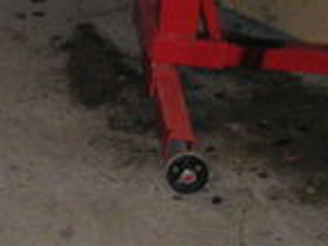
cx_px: -189
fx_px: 1563
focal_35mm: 165
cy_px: 339
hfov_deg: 11.4
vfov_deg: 8.8
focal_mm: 5.7
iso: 160
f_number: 2.8
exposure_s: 1/45
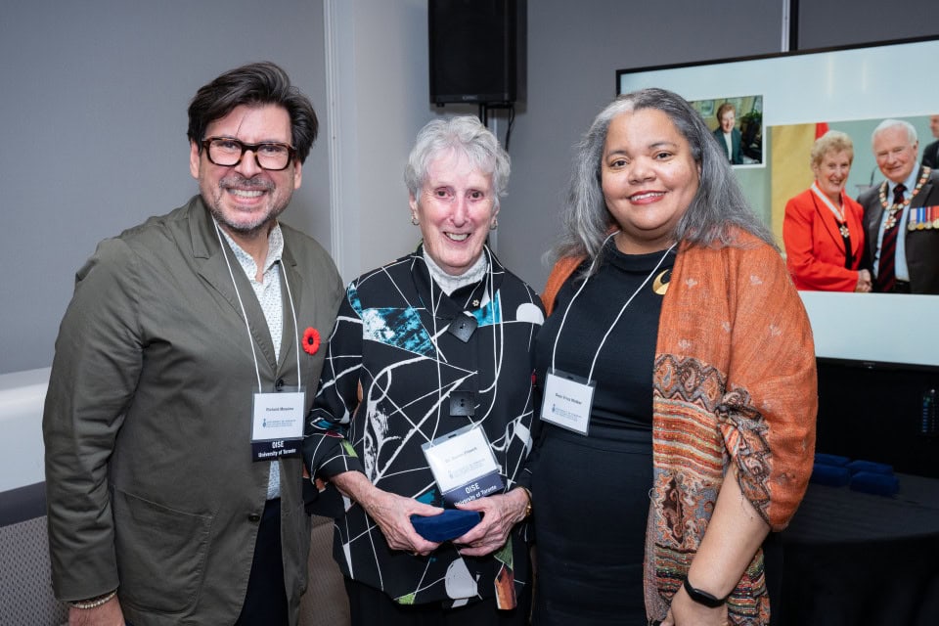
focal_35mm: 36
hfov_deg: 53.1
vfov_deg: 36.9
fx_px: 939
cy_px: 313
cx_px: 470
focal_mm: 36
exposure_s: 1/200
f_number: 5.6
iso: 800
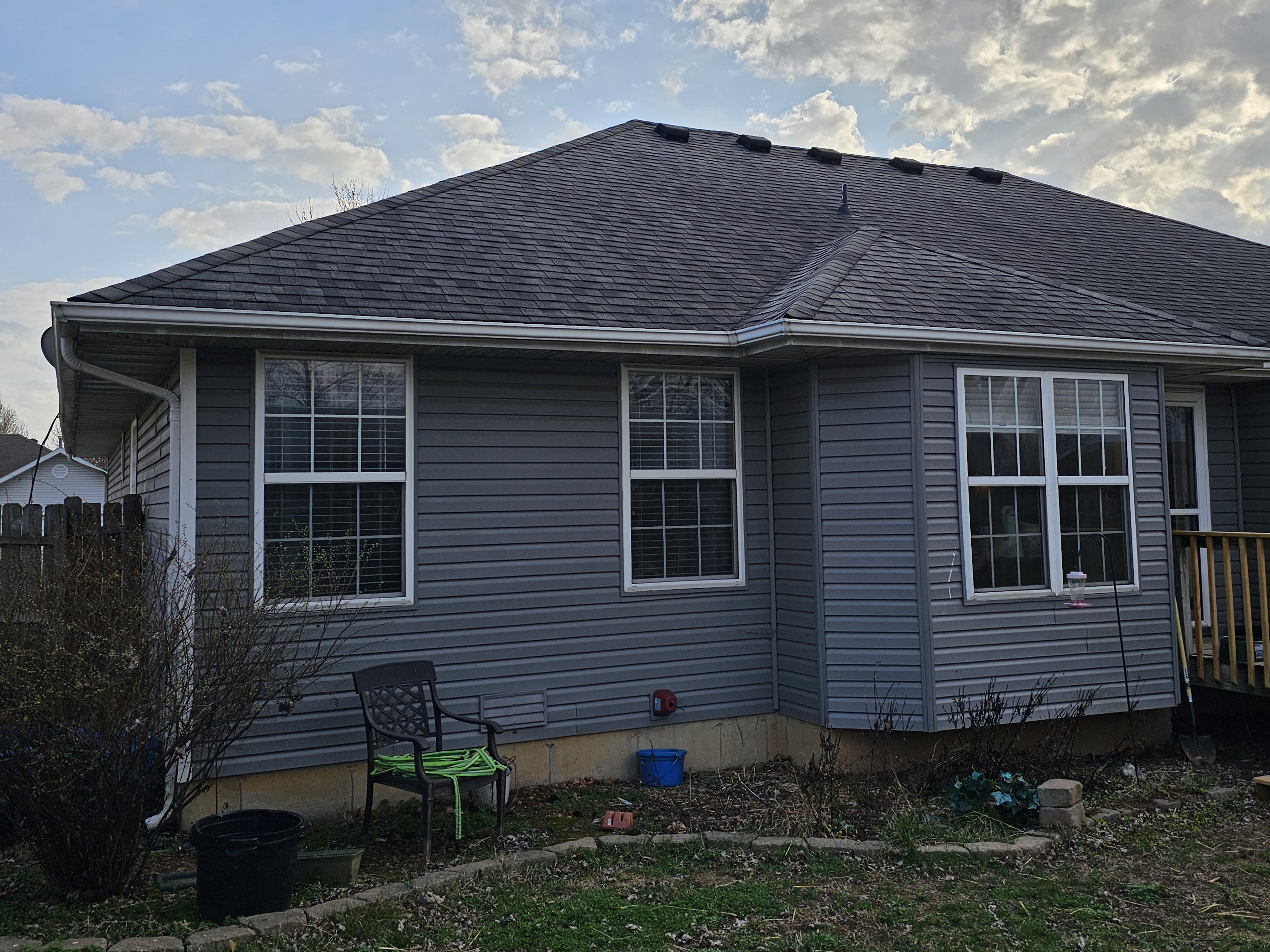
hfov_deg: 55.2
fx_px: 1211
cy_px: 405
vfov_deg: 42.8
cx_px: 707
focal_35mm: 33
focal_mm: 6.3
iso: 10
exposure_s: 1/675
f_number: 1.7
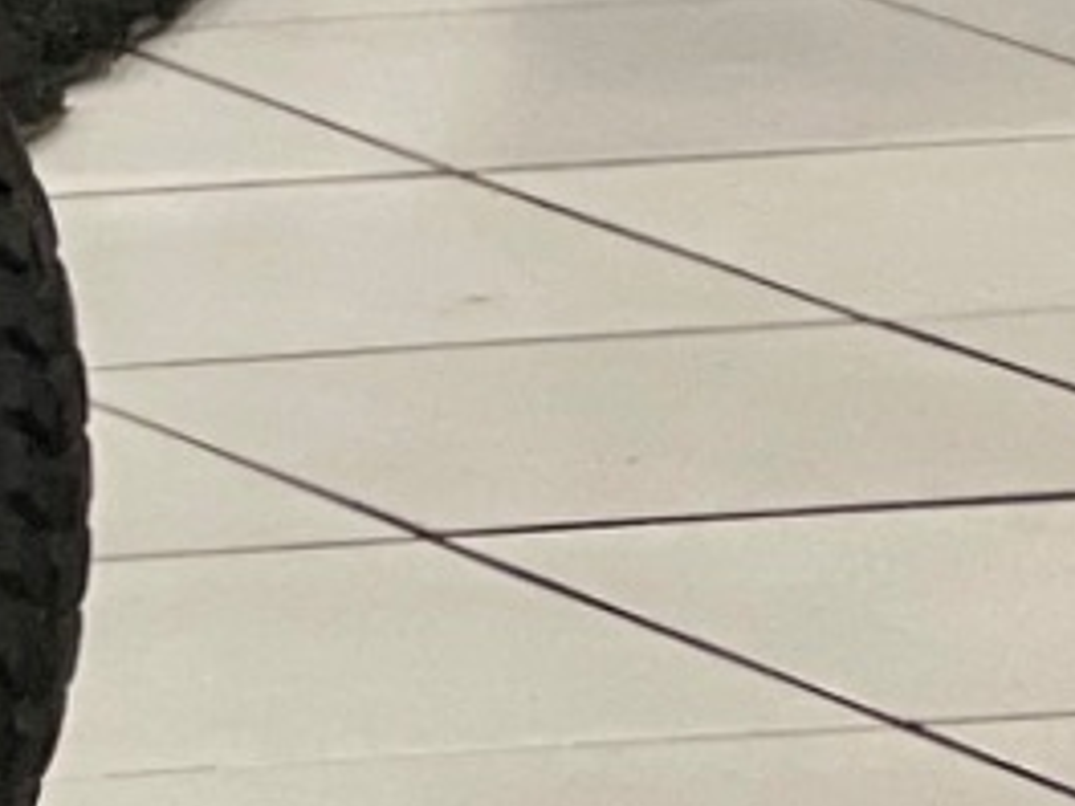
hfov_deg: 3.5
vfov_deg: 2.6
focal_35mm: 560
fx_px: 17391
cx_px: -1999
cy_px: -529
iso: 320
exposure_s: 1/40
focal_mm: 9
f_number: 2.8
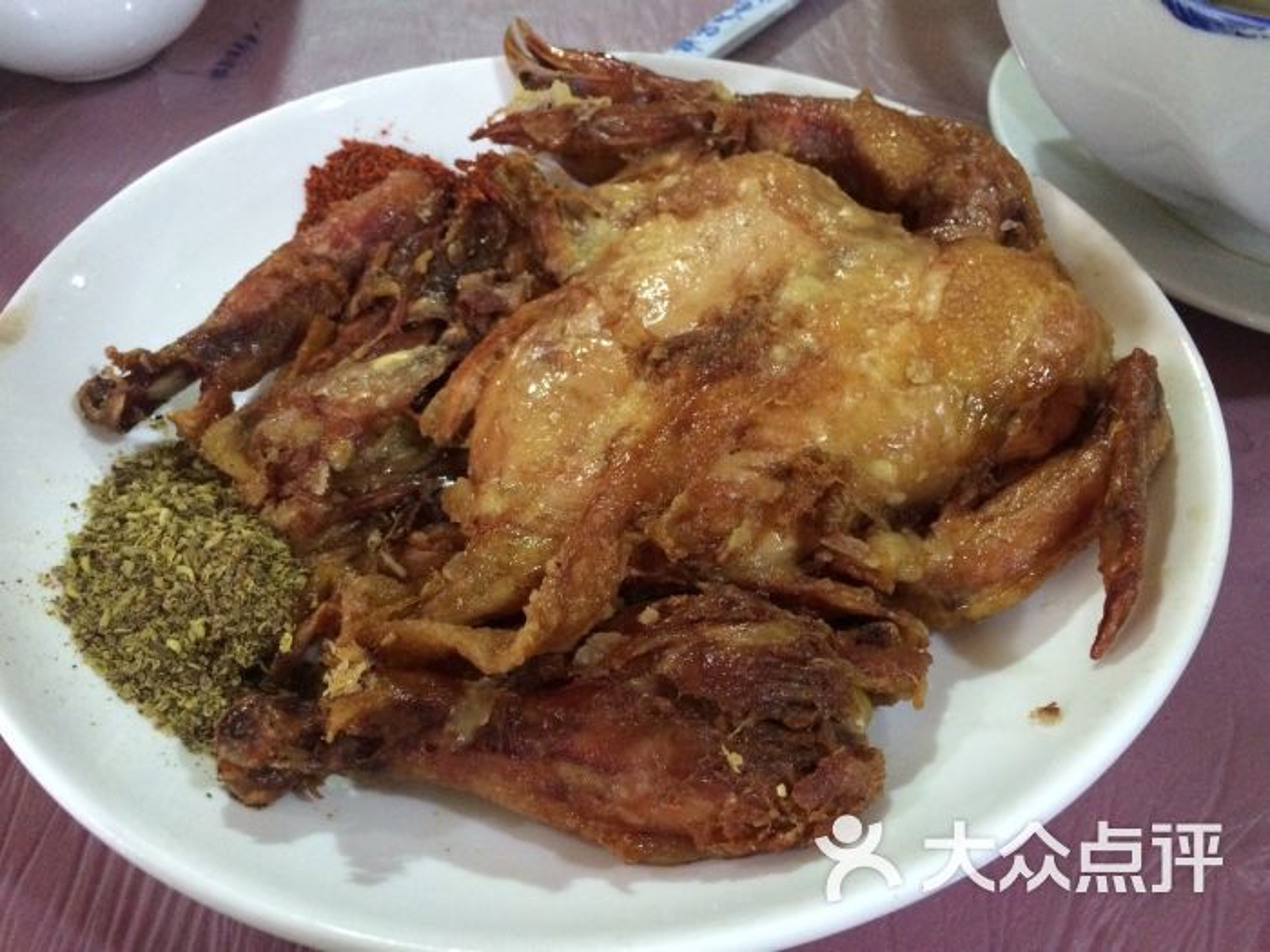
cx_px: 635
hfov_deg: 61.7
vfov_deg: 48.2
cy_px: 476
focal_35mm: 29
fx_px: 1064
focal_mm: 4.15
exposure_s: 1/20
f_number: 2.2
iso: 320
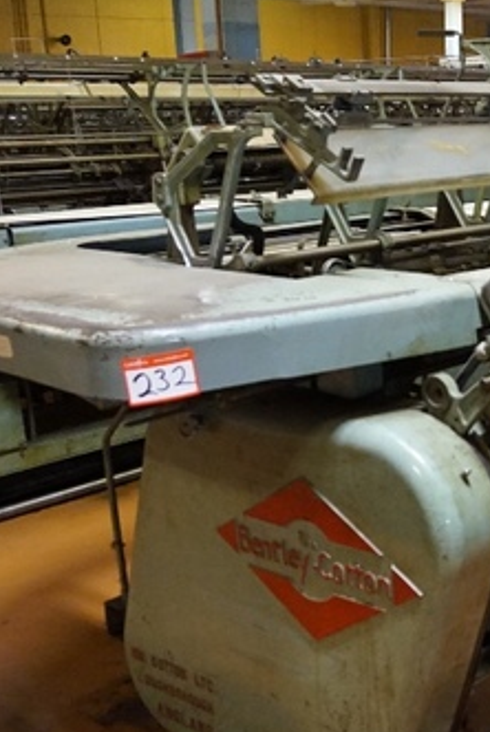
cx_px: 574
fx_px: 1059
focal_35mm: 52
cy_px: 340
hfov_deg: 23.9
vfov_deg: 38.1
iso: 3200
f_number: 3.5
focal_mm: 16
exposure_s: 1/20
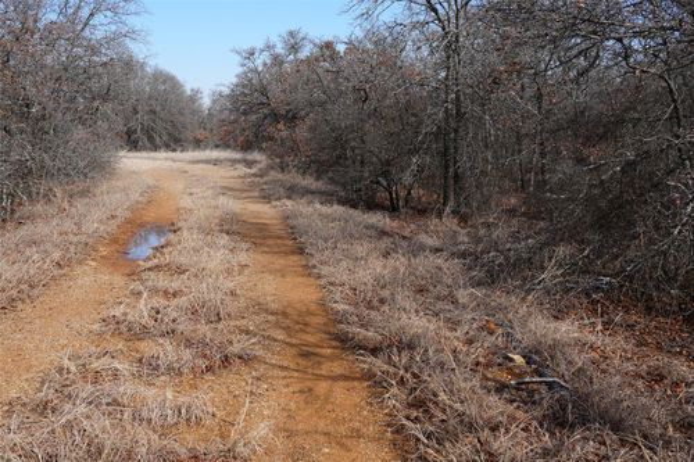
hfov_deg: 53.1
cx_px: 347
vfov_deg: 36.8
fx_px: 694
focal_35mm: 36
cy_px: 231
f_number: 9
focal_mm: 24
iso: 100
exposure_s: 1/125
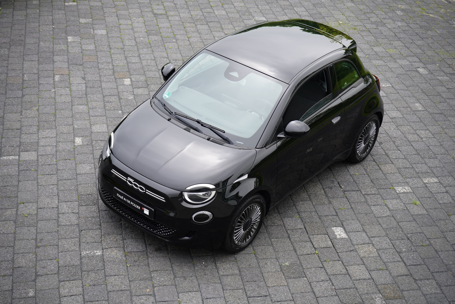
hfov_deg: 35.1
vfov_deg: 23.8
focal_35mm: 57
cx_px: 228
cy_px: 152
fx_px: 720
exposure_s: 1/80
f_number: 7.1
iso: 100
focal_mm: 57
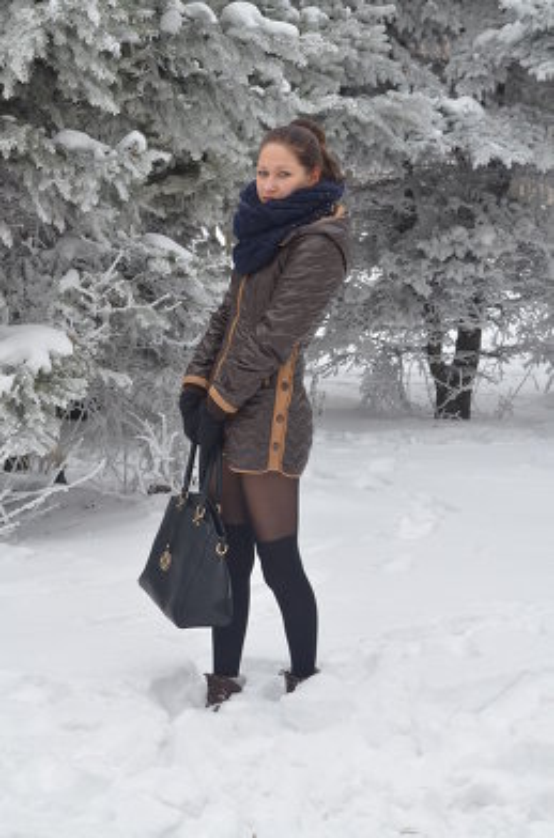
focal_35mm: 82
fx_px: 1916
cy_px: 419
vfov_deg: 24.7
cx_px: 277
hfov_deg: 16.5
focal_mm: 55
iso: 500
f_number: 9
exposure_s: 1/250
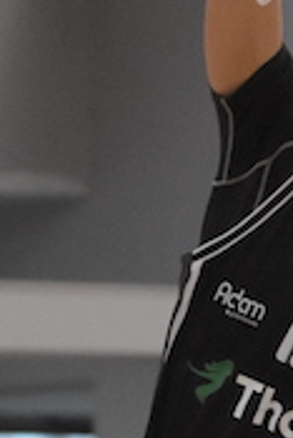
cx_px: 642
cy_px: 118
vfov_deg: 3.4
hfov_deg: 2.2
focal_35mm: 614
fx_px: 7481
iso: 4000
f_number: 2.8
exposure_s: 1/1600
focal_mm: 70
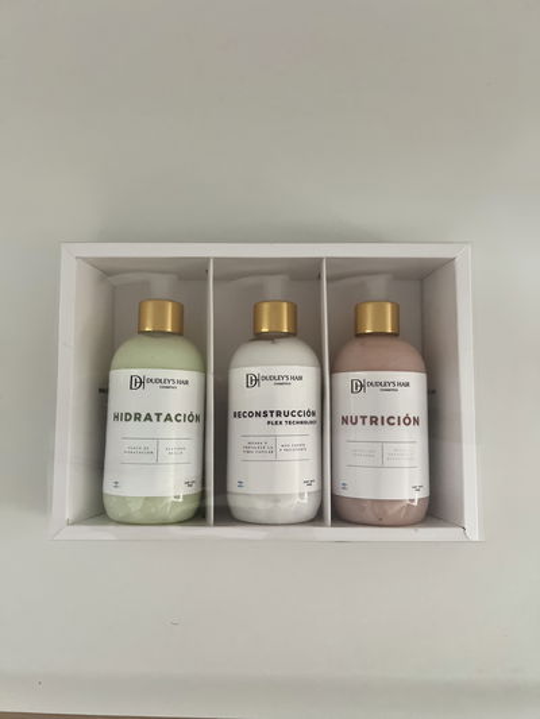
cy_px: 360
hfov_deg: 53.1
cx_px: 270
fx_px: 541
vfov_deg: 67.3
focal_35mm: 26
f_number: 1.5
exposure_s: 1/60
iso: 500
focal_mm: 5.7
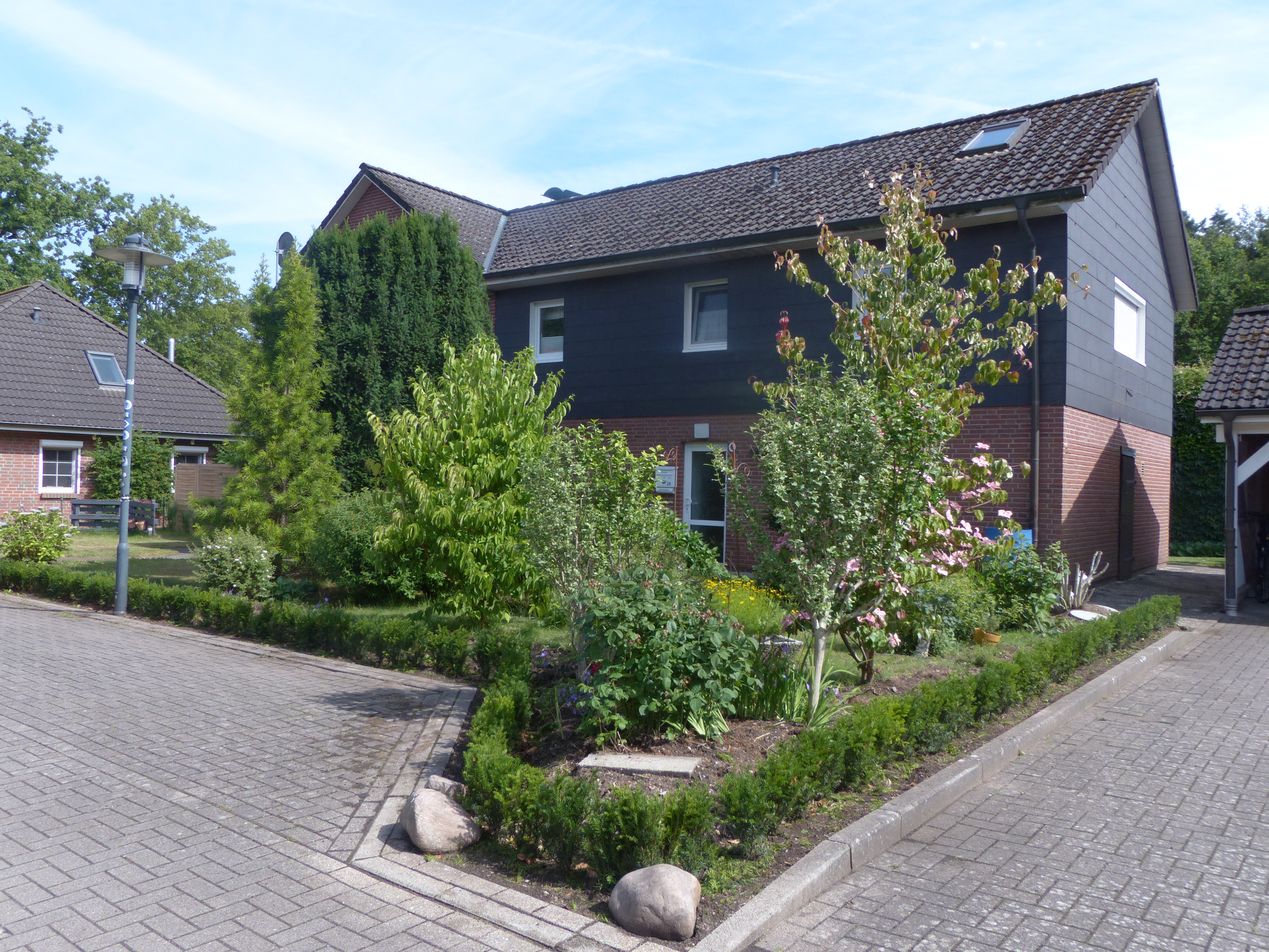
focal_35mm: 27
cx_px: 634
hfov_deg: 65.3
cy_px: 476
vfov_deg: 51.4
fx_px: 990
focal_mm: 4.9
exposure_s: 1/500
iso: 100
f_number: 4
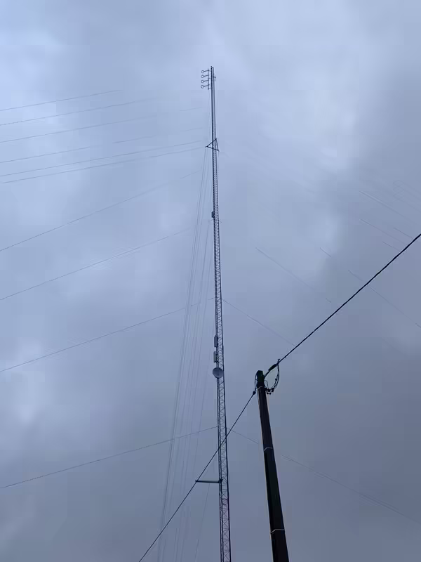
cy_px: 281
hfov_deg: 53.1
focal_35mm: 26
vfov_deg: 67.3
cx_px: 210
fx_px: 422
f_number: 1.8
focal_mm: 4.25
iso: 32
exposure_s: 1/519
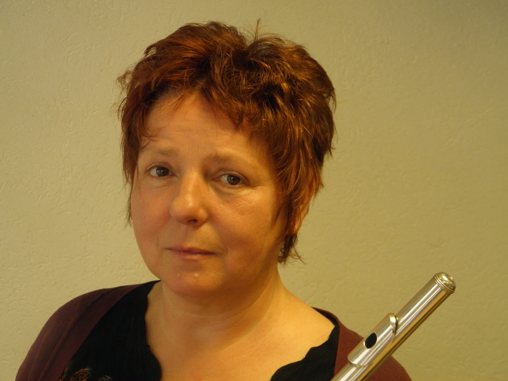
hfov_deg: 24.4
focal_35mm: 80
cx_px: 254
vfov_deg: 18.4
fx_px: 1174
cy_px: 190
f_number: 4.4
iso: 200
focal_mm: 14.3
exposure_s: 1/15
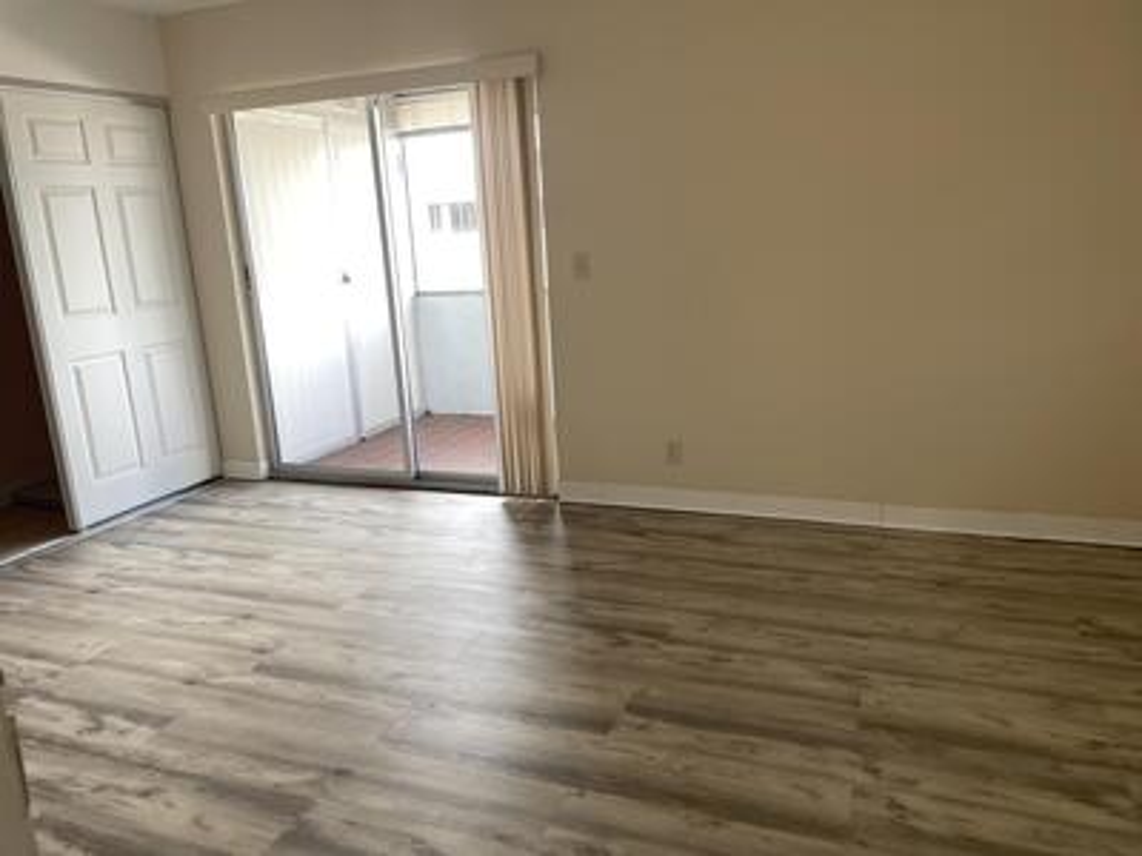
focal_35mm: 26
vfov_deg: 53.1
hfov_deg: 67.3
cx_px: 571
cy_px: 428
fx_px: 858
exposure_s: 1/120
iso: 40
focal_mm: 4.2
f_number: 1.6
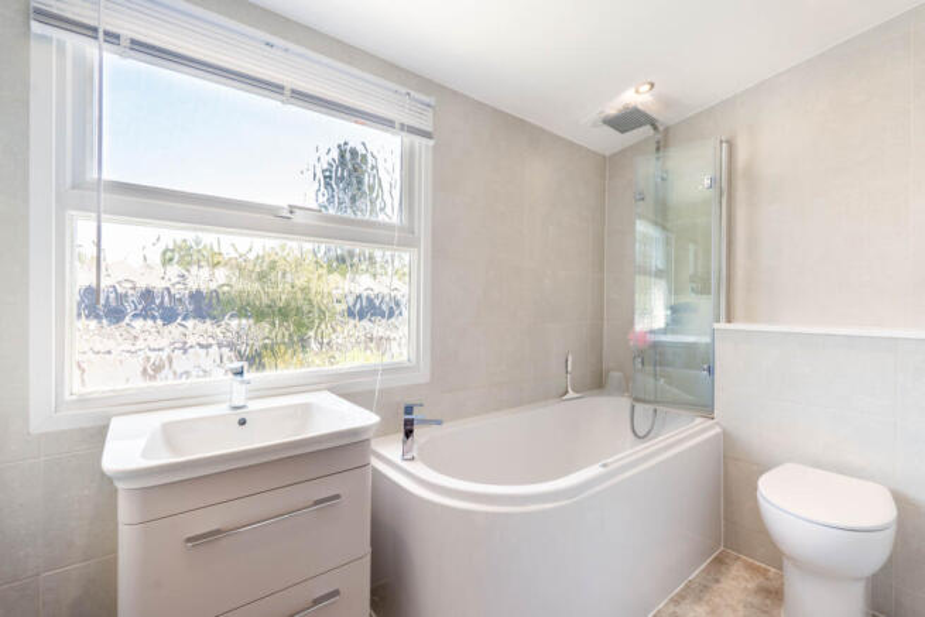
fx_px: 411
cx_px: 462
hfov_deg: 96.7
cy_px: 308
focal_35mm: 16
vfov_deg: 73.8
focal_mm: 16
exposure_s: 1/60
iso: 320
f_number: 8
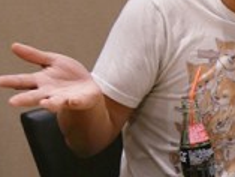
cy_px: 180
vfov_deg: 11.3
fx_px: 883
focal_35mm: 130
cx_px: 401
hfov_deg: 13.8
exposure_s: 1/30
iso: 200
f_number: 3.7
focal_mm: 17
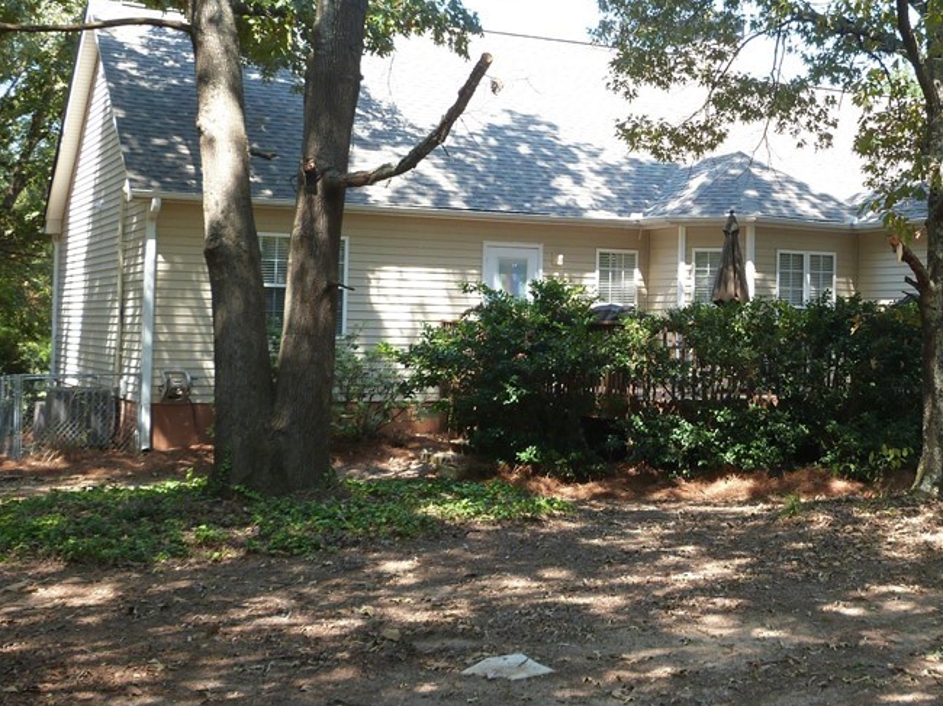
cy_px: 251
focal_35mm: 52
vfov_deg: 27.9
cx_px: 721
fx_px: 1416
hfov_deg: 35.9
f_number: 3.2
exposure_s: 1/100
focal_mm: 5.9
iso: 100
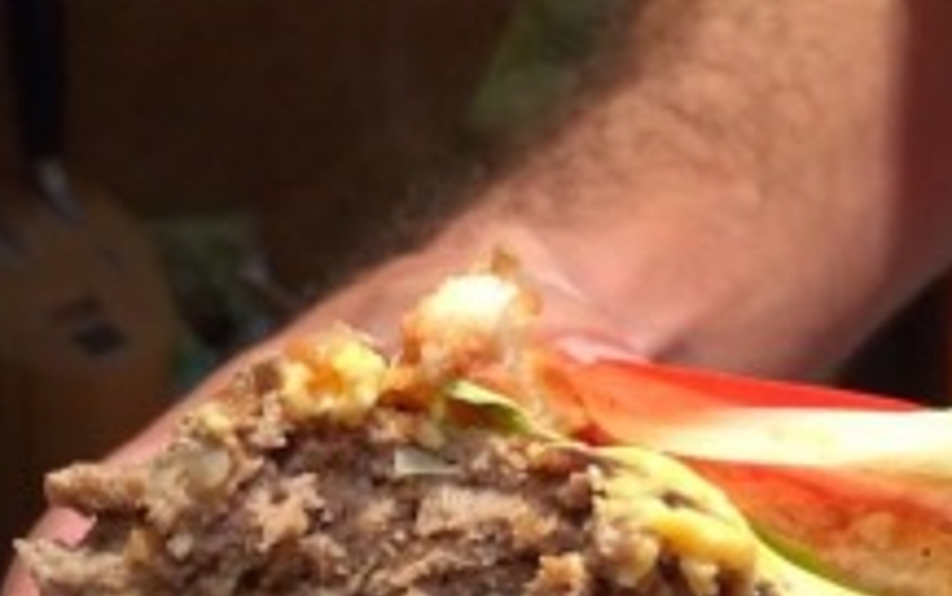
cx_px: 575
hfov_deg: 32.3
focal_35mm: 63
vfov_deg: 20.0
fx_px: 1636
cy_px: 605
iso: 320
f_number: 2.2
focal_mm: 4.12
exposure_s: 1/24
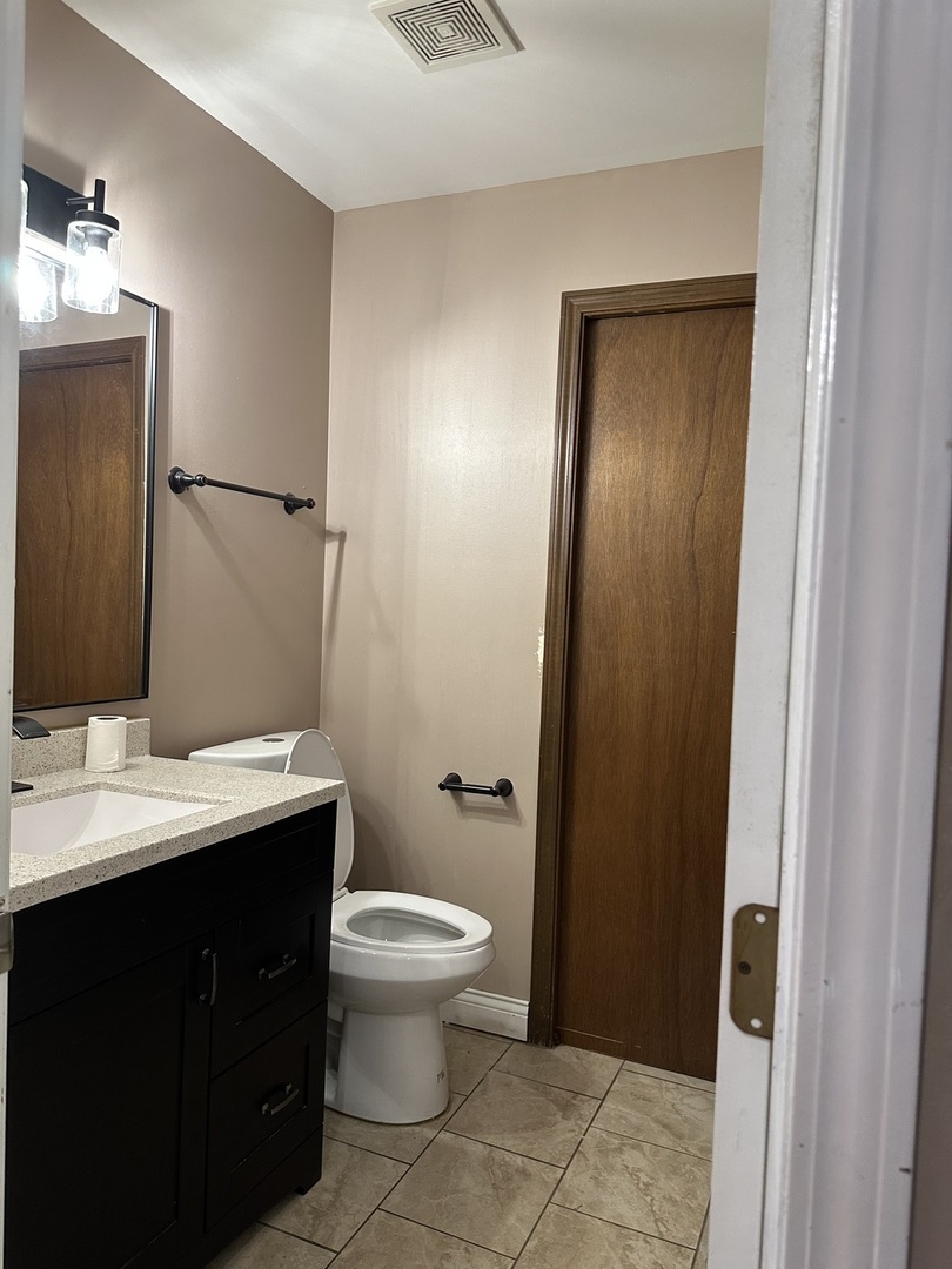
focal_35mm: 24
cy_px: 634
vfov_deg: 71.6
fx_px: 880
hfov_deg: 56.8
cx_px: 476
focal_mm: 6.86
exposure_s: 1/60
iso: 250
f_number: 1.78
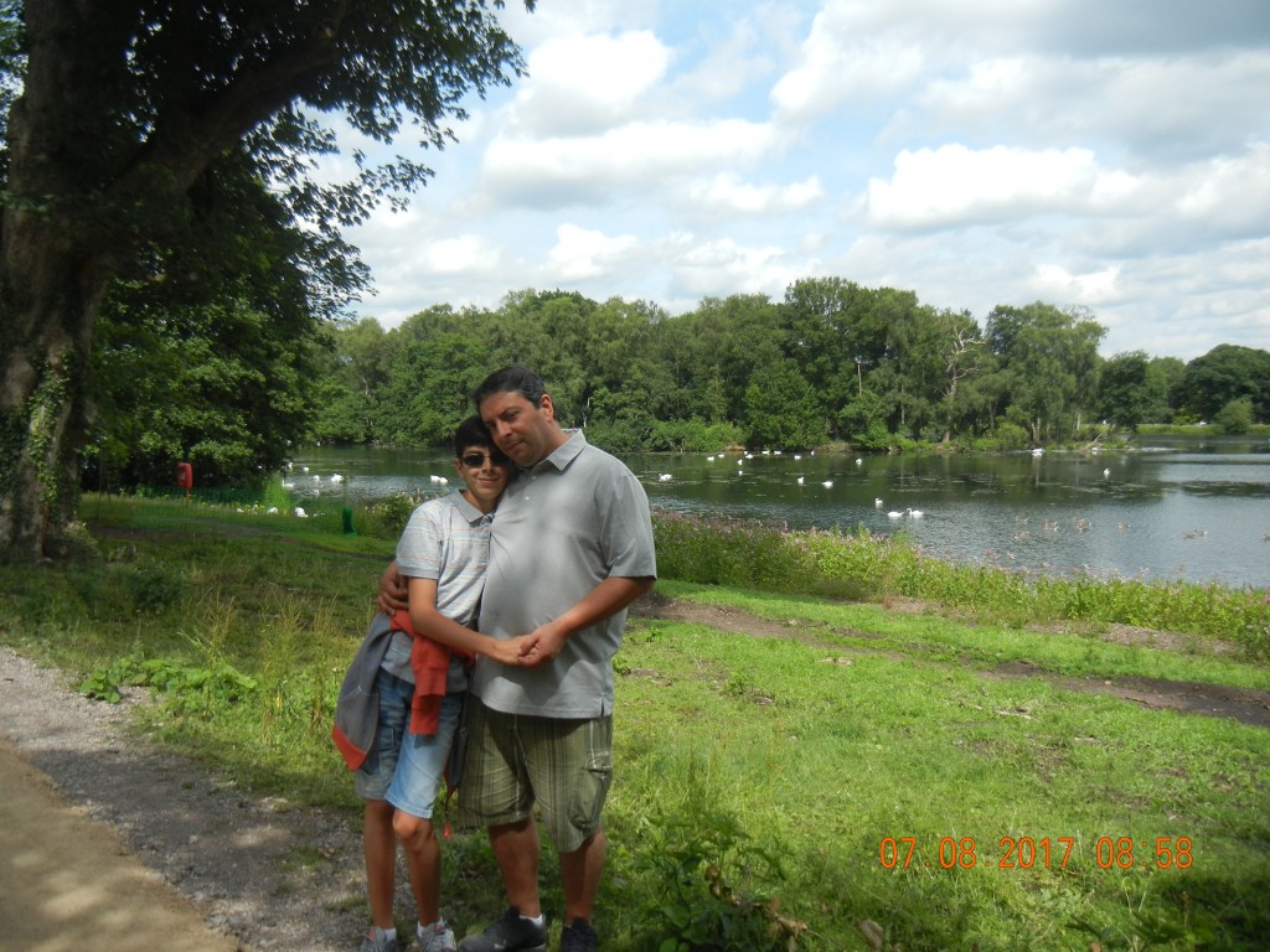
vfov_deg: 46.8
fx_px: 1101
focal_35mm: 30
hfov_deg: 60.0
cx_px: 635
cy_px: 476
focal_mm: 5.4
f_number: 7
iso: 160
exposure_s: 1/282
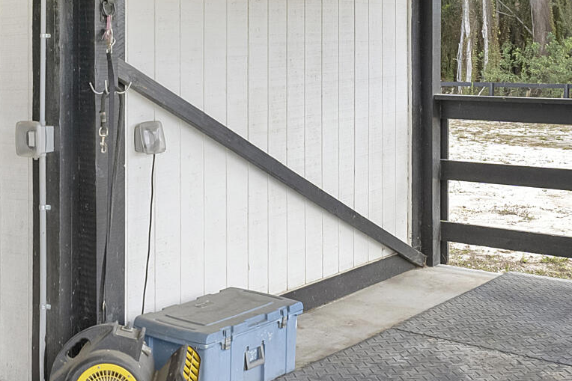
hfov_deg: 33.6
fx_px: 930
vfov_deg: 22.7
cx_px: 150
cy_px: 51
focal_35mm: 59
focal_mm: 14.9
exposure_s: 1/125
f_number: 9
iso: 500
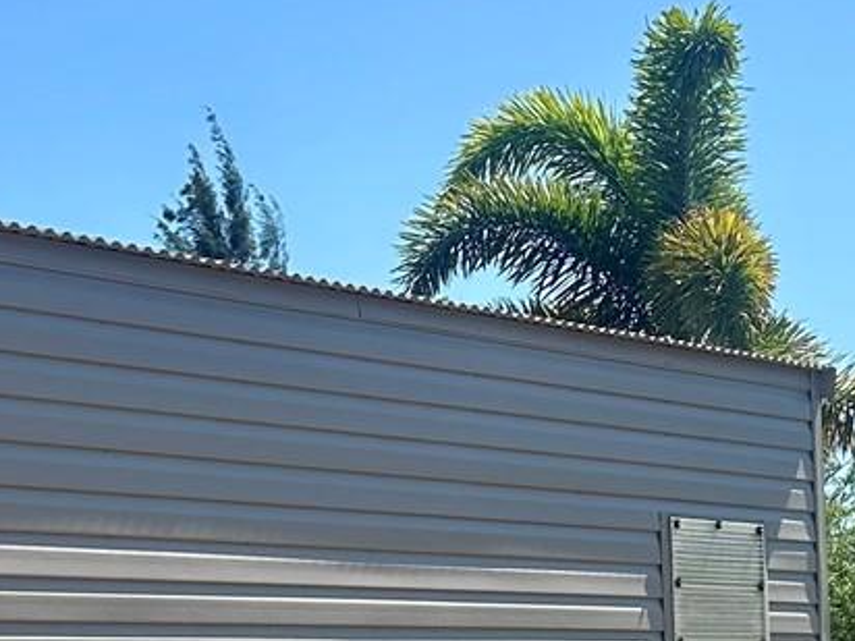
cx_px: 282
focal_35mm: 101
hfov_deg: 19.4
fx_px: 2495
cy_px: 566
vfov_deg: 14.5
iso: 50
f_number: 1.5
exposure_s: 1/4630
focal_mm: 5.7
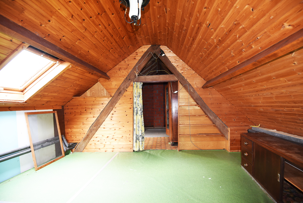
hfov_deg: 96.7
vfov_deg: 73.8
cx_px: 152
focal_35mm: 16
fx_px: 135
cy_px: 102
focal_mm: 16
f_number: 4
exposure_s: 1/60
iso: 1250
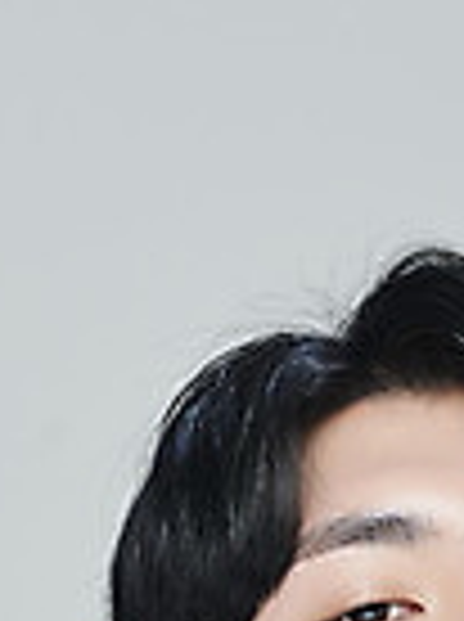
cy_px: 648
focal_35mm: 559
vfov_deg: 3.5
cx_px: 318
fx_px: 10022
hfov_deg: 2.7
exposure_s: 1/125
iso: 64
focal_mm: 200
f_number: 7.1
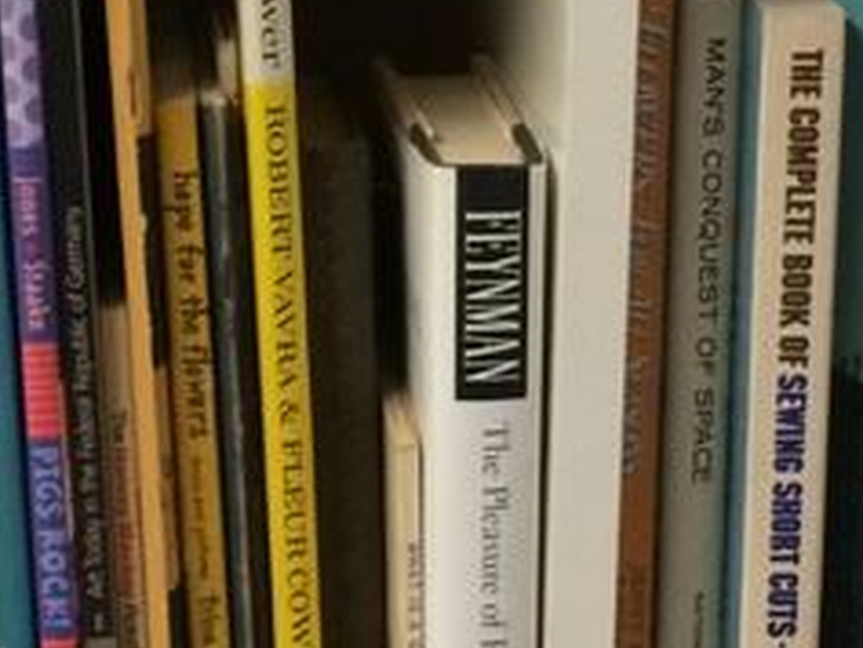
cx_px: 444
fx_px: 2844
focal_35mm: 114
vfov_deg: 13.0
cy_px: 187
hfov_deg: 17.3
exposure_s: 1/30
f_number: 2.2
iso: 250
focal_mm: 4.12
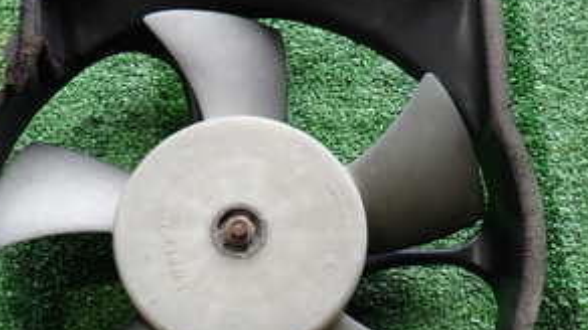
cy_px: 262
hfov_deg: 37.0
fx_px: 873
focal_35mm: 56
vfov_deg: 21.2
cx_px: 217
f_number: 2
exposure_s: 1/60
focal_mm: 4.5
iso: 125
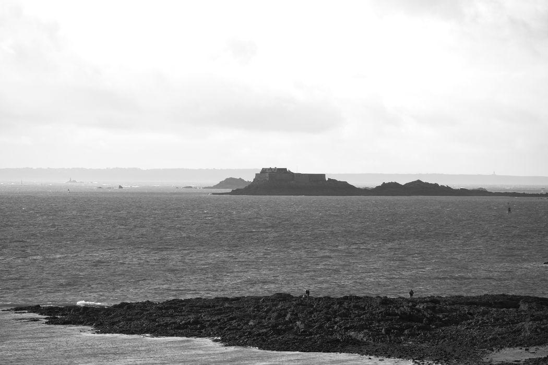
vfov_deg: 7.6
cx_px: 274
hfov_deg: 11.4
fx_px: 2740
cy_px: 182
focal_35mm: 180
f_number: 5
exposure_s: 1/800
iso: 100
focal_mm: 180
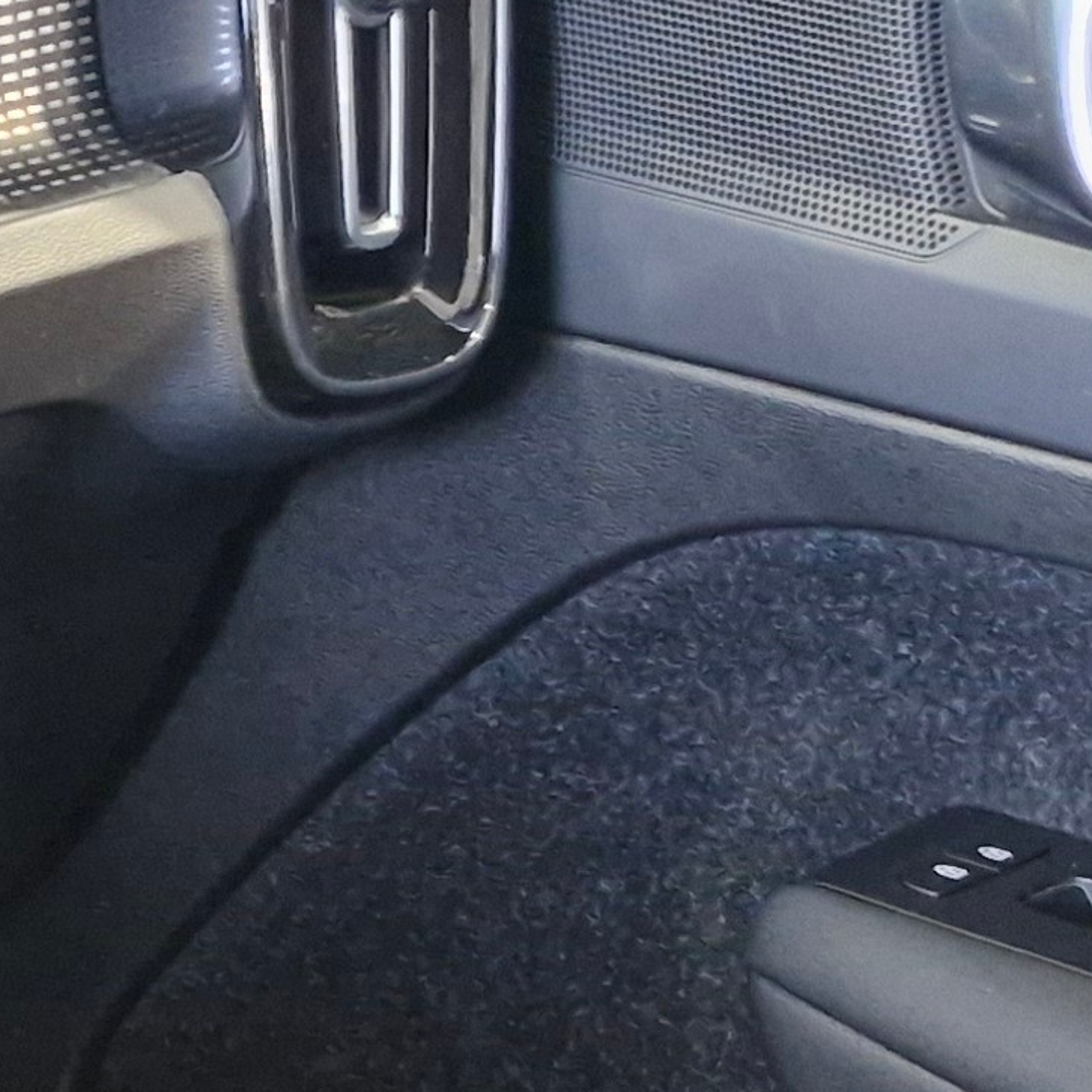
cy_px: 1618
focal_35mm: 112
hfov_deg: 13.6
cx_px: -984
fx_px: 3997
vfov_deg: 14.5
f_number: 1.8
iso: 800
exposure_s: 1/25
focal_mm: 5.54
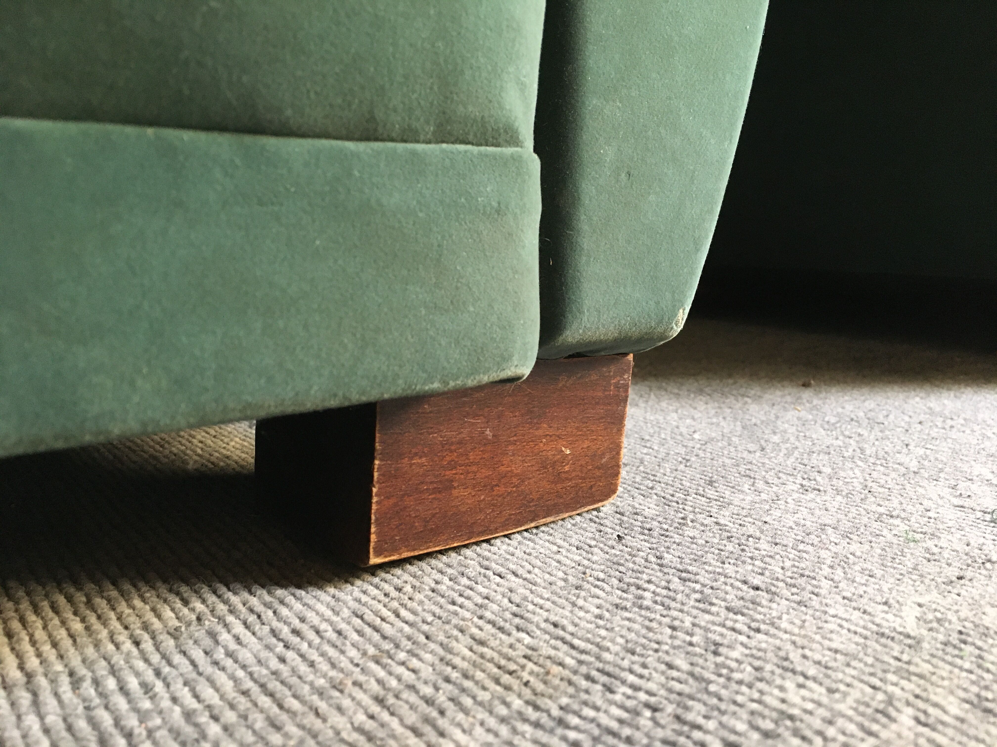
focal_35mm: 29
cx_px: 498
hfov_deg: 61.7
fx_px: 835
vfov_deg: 48.2
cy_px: 374
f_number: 2.2
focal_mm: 4.15
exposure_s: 1/25
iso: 200
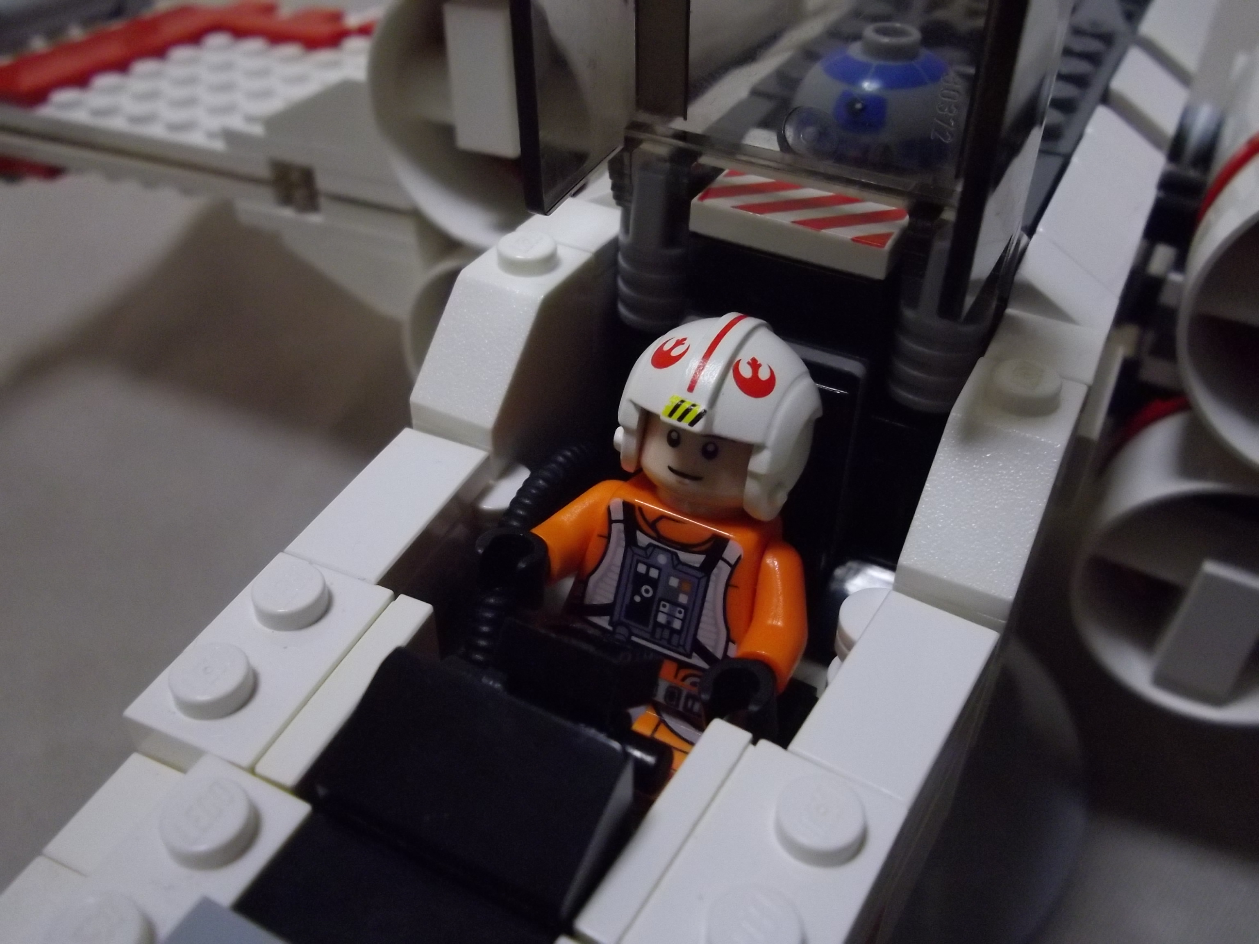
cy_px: 472
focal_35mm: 32
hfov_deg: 56.8
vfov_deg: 44.2
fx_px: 1164
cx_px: 630
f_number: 3.5
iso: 543
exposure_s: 1/50
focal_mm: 5.8
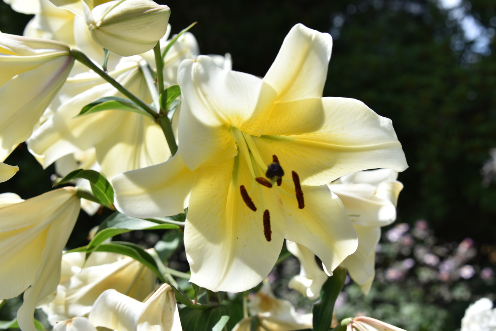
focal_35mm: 56
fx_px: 772
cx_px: 248
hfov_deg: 35.6
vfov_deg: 24.2
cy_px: 166
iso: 100
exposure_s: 1/250
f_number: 8
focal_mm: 56
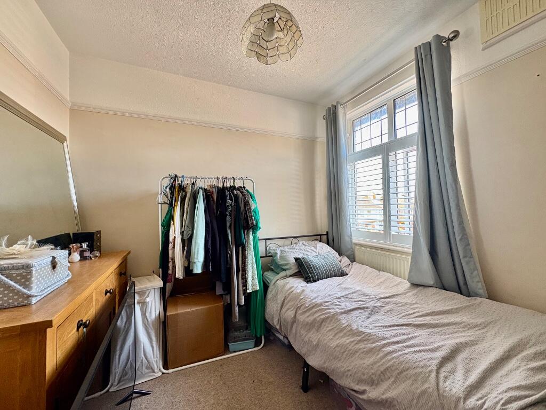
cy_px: 205
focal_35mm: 14
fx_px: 221
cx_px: 273
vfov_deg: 85.7
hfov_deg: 102.1
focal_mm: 2.22
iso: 400
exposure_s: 1/60
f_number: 2.2
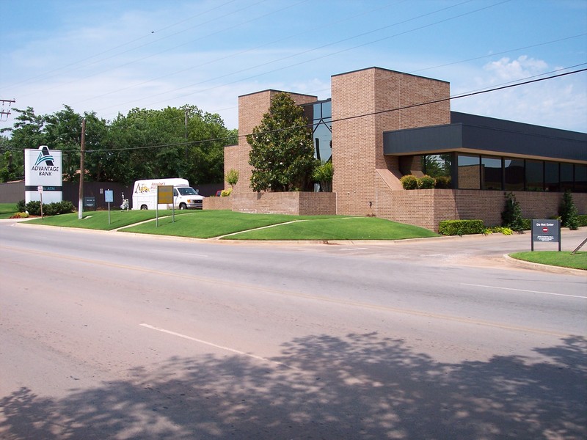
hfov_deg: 47.9
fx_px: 661
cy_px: 220
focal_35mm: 39
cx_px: 294
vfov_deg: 36.8
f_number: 4
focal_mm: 8
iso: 100
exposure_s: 1/750
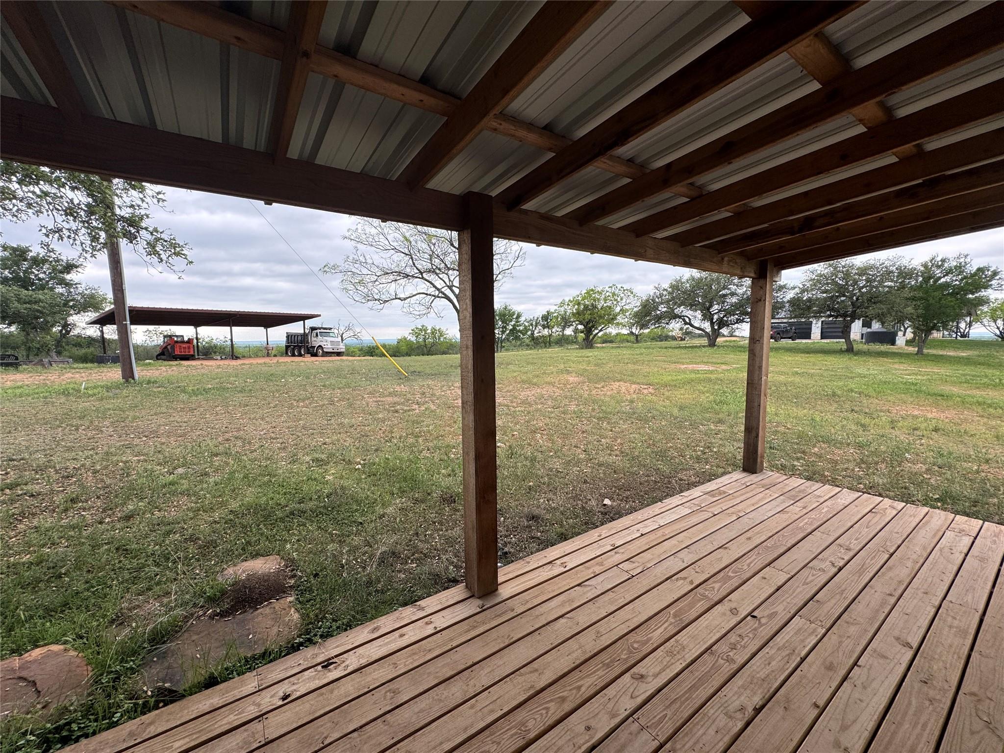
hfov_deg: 102.1
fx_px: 406
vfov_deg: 85.7
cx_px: 502
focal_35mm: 14
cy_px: 376
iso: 40
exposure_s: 1/233
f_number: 2.2
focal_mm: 2.22
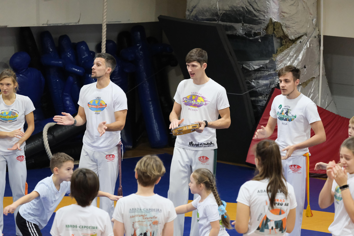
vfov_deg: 7.5
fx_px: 1799
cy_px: 118
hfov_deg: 11.2
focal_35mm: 183
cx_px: 177
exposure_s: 1/280
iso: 6400
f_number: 4.2
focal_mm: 121.8
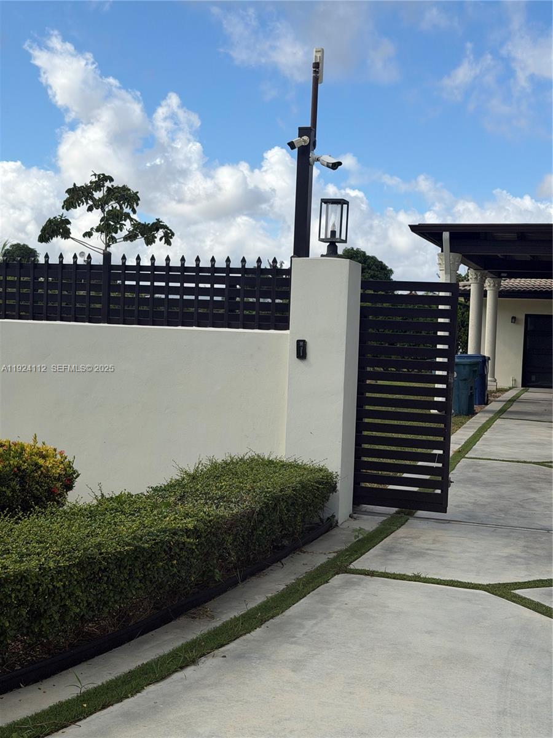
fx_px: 1022
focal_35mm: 48
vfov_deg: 39.7
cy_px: 369
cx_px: 276
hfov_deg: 30.3
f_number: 1.78
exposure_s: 1/5587
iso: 64
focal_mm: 6.76
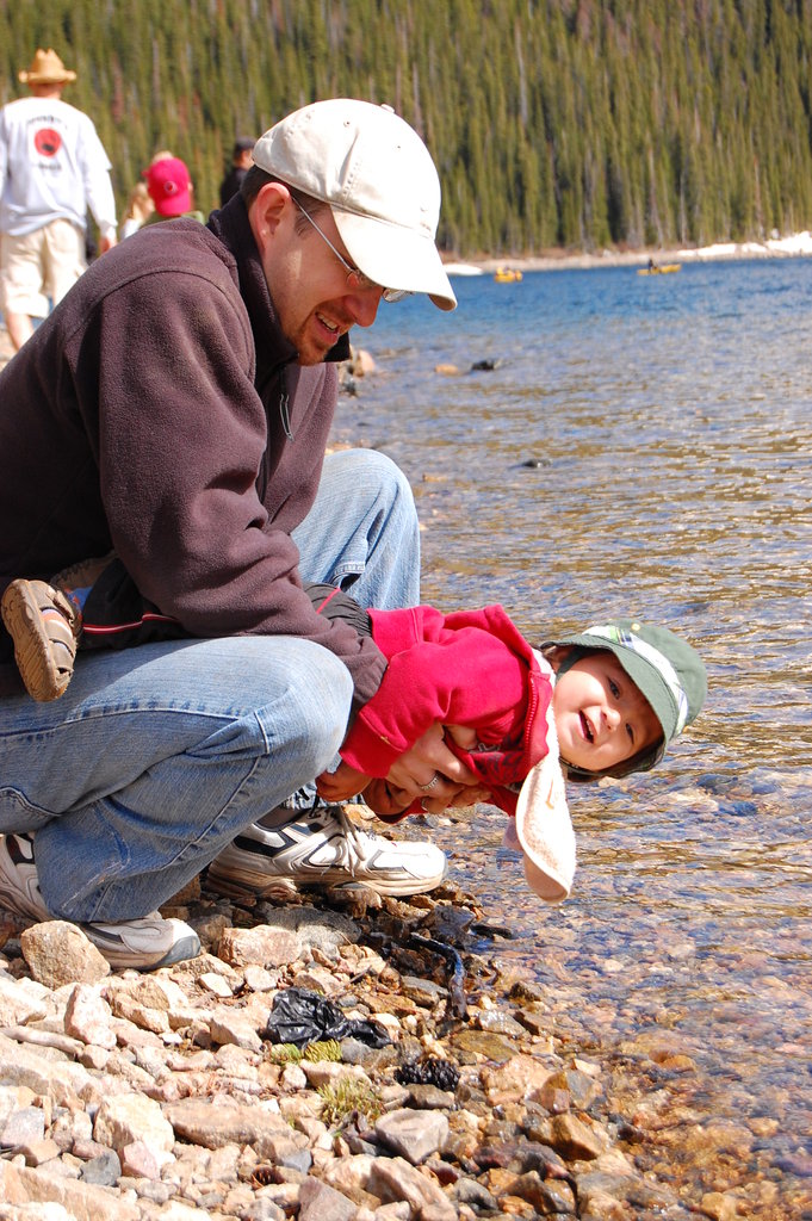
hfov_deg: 16.5
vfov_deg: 24.6
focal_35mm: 82
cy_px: 610
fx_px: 2796
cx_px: 406
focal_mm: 55
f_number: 10
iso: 400
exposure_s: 1/400
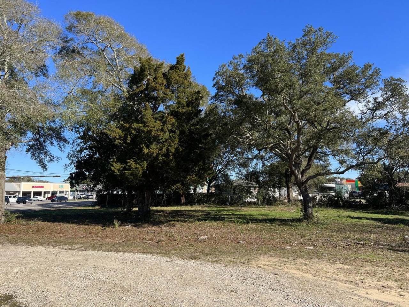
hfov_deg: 67.3
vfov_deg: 53.1
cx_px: 204
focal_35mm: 26
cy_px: 154
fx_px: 307
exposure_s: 1/2252
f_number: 1.5
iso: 50
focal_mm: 5.7
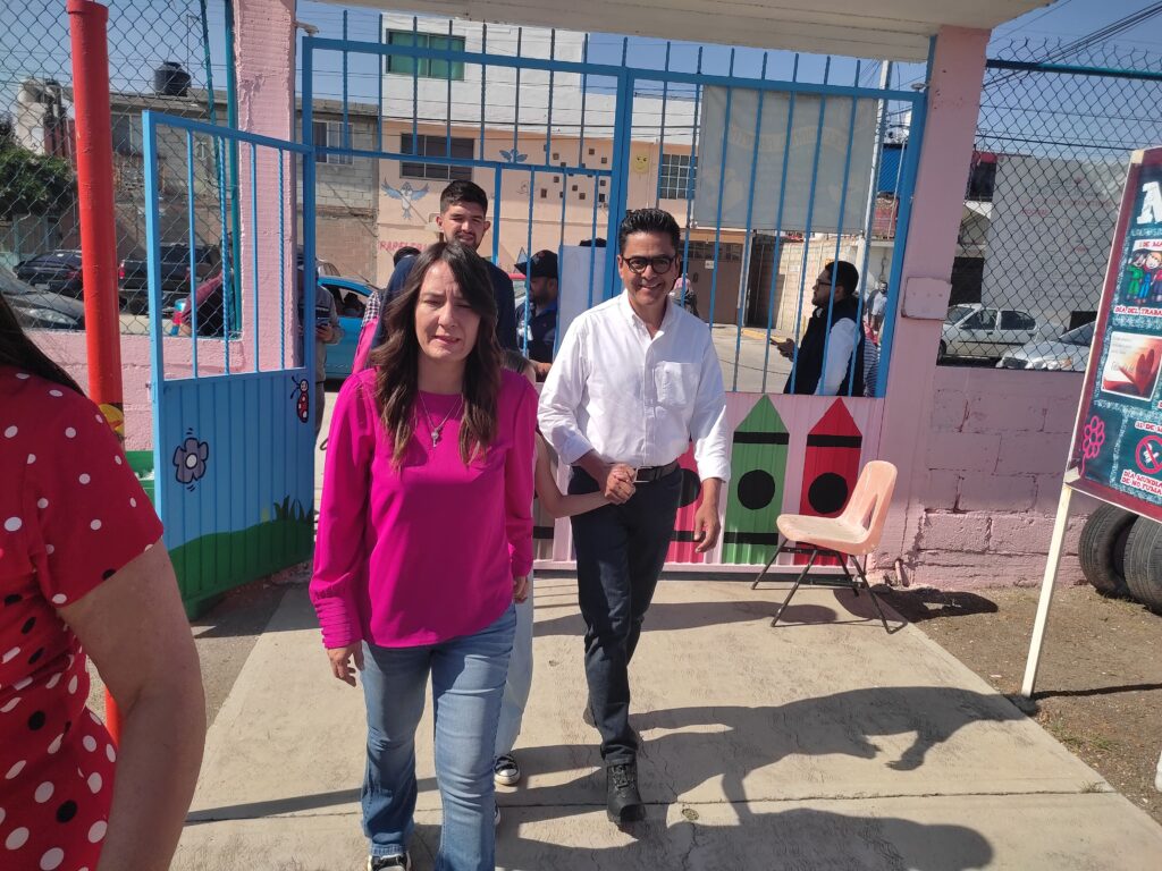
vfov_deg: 53.1
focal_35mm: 26
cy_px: 436
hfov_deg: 67.3
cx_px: 581
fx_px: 873
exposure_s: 1/1763
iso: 100
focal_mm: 4.74
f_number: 1.79
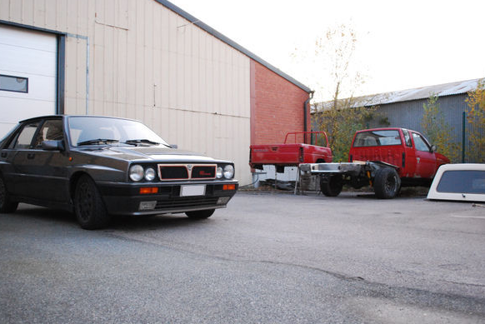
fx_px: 445
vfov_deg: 40.0
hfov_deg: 57.2
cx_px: 235
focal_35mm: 33
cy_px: 176
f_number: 3.8
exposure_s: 1/20
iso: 1600
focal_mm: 20
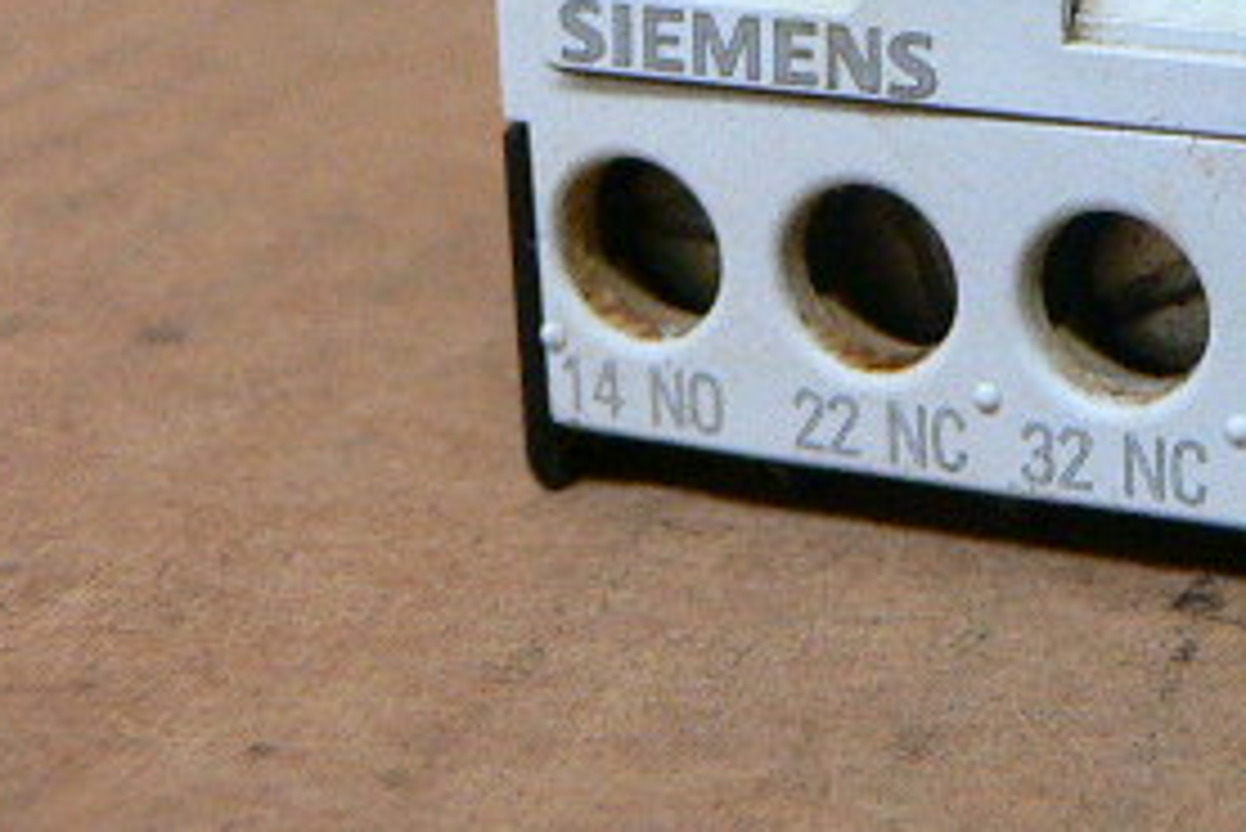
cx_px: 1237
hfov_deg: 23.2
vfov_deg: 15.7
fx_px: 2909
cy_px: -166
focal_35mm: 84
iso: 200
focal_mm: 4.6
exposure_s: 1/20
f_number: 2.8
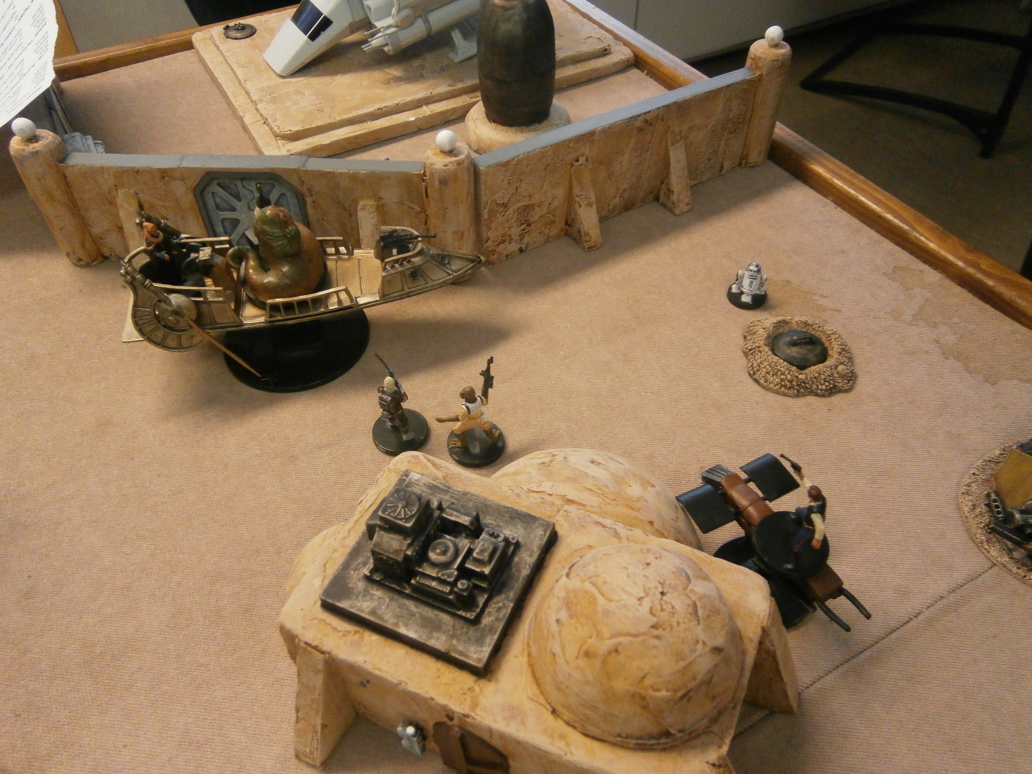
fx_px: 775
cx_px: 516
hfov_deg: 67.3
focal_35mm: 26
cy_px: 387
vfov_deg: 53.1
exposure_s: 1/100
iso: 400
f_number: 2.8
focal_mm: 4.7
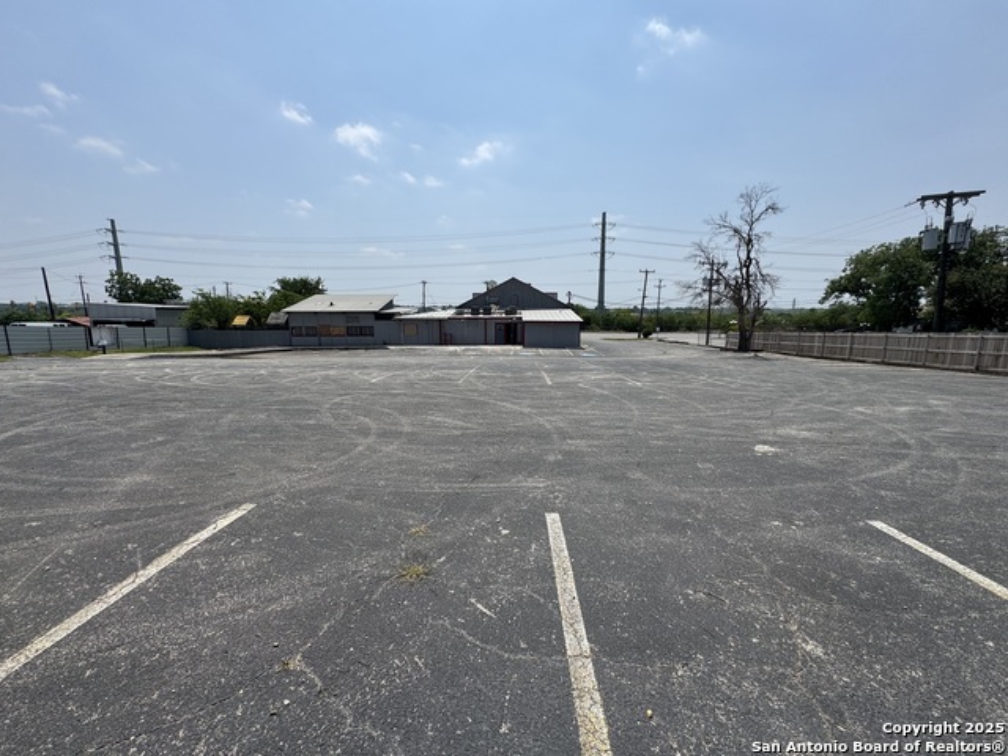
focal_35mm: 14
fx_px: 408
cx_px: 504
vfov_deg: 85.7
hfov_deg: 102.1
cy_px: 378
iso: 50
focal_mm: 2.22
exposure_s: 1/3546
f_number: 2.2
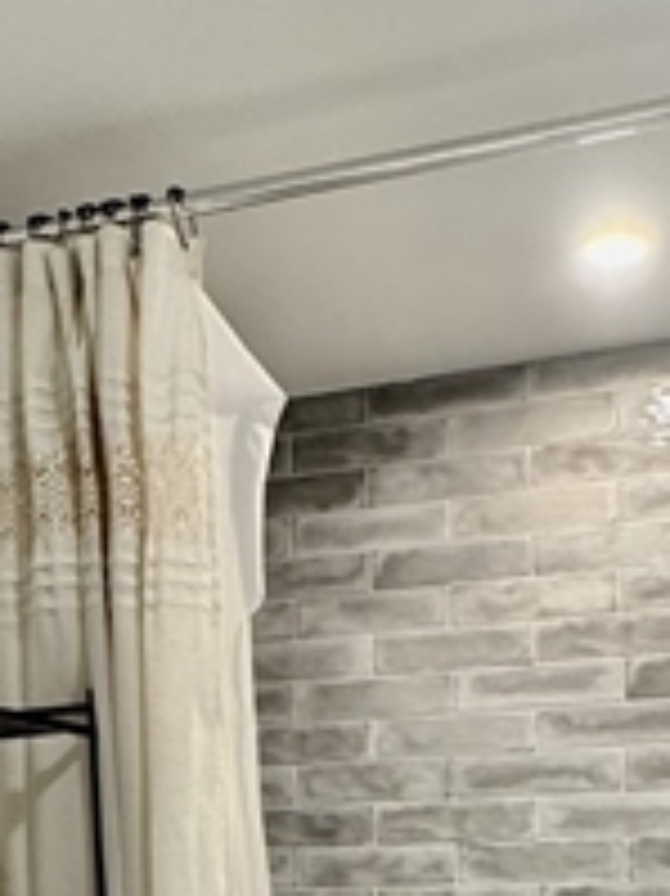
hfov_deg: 27.0
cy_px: 914
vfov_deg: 32.5
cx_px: 382
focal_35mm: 54
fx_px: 1395
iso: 200
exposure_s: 1/60
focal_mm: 2.22
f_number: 2.2
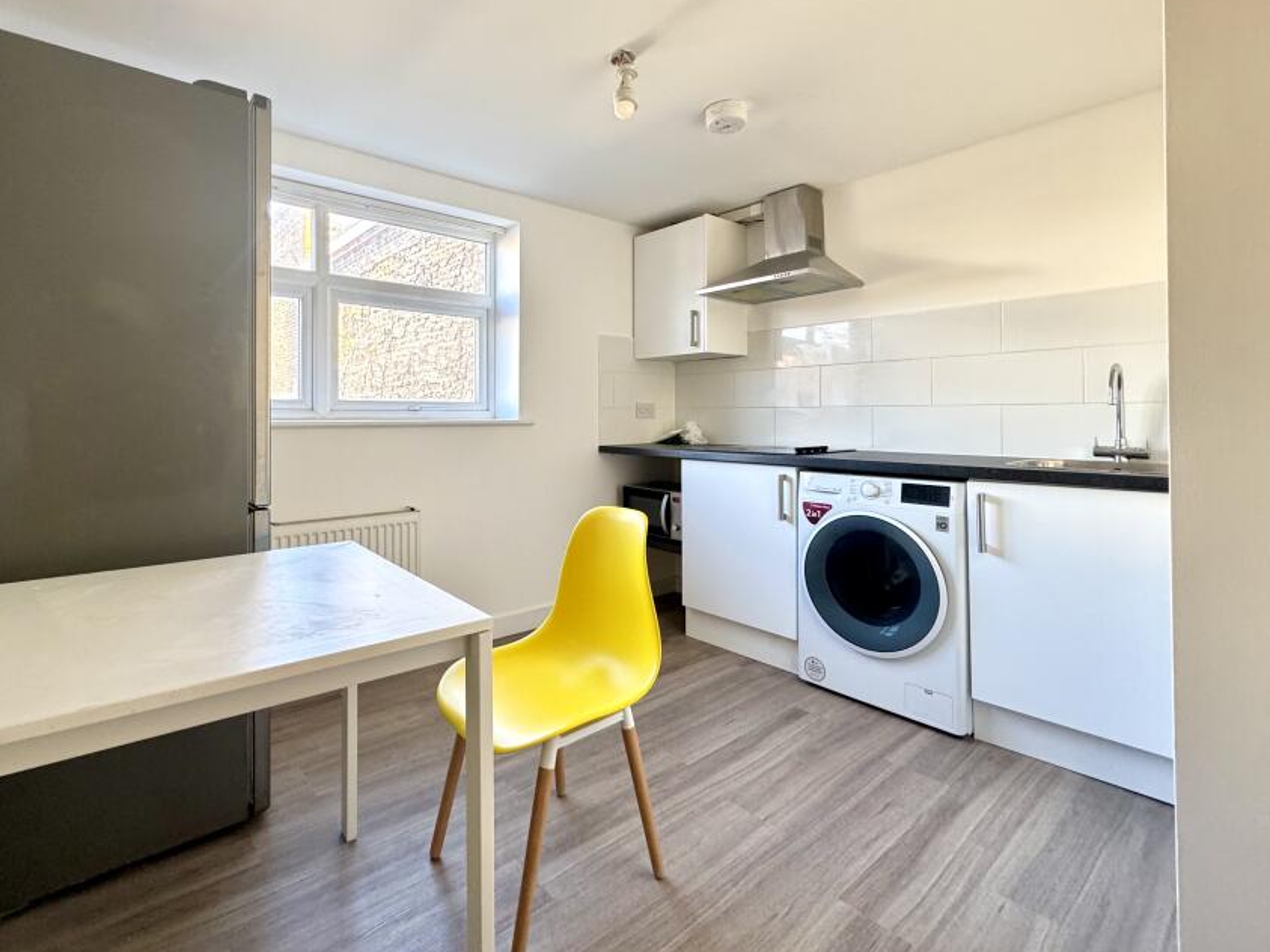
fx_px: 624
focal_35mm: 17
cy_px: 411
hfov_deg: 90.7
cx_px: 566
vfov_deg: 74.3
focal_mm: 2.22
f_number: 2.2
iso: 250
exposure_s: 1/99
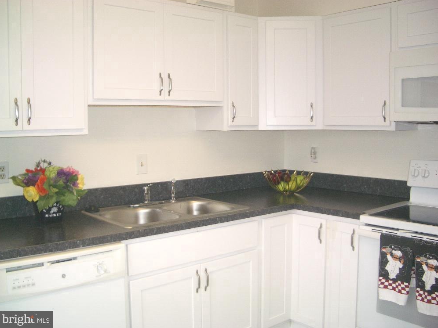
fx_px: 456
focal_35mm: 36
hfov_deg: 51.4
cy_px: 160
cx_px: 223
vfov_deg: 39.7
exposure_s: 1/100
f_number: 2.6
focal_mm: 5.8
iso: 100
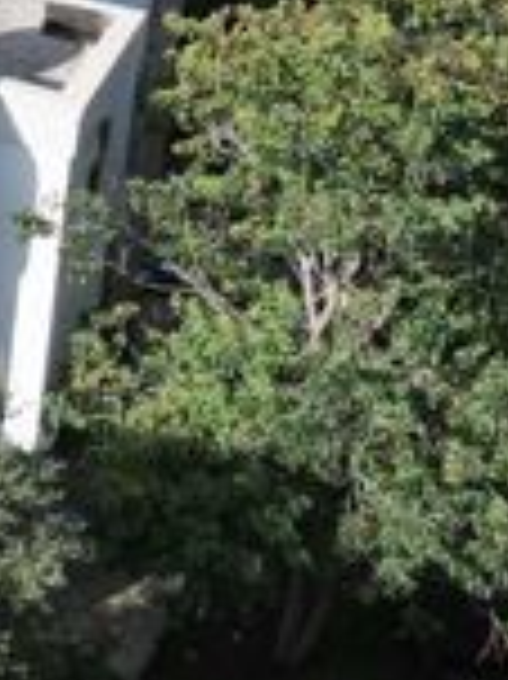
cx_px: -627
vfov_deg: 16.5
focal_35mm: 112
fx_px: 2195
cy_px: -221
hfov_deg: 11.4
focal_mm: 6.72
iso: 200
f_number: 1.7
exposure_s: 1/3200
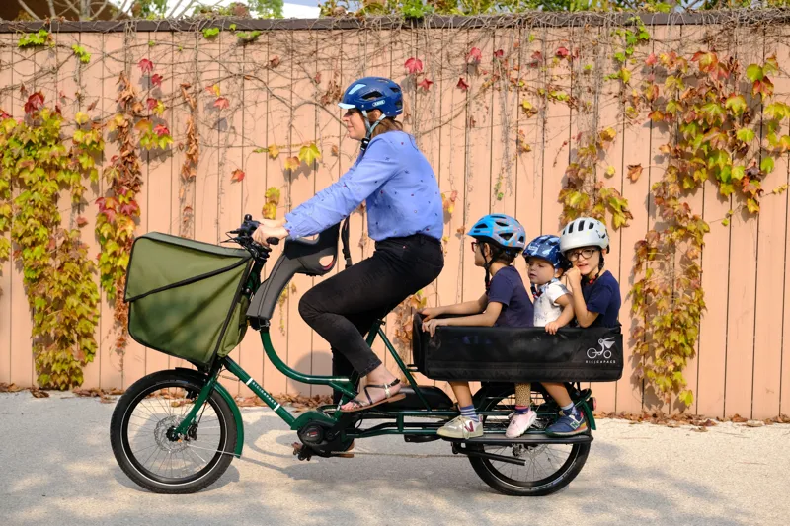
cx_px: 395
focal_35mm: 75
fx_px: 1645
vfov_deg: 18.2
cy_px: 263
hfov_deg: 27.0
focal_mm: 50
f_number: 2.8
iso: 160
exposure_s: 1/1000
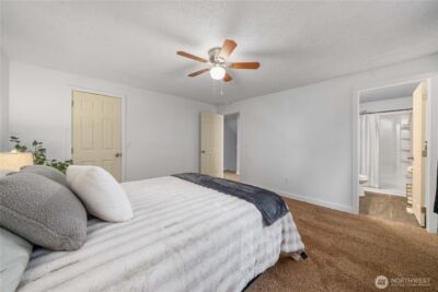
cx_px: 219
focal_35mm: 12
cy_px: 146
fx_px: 146
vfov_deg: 90.1
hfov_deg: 112.6
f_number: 7.1
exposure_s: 1/4
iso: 1000
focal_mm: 12
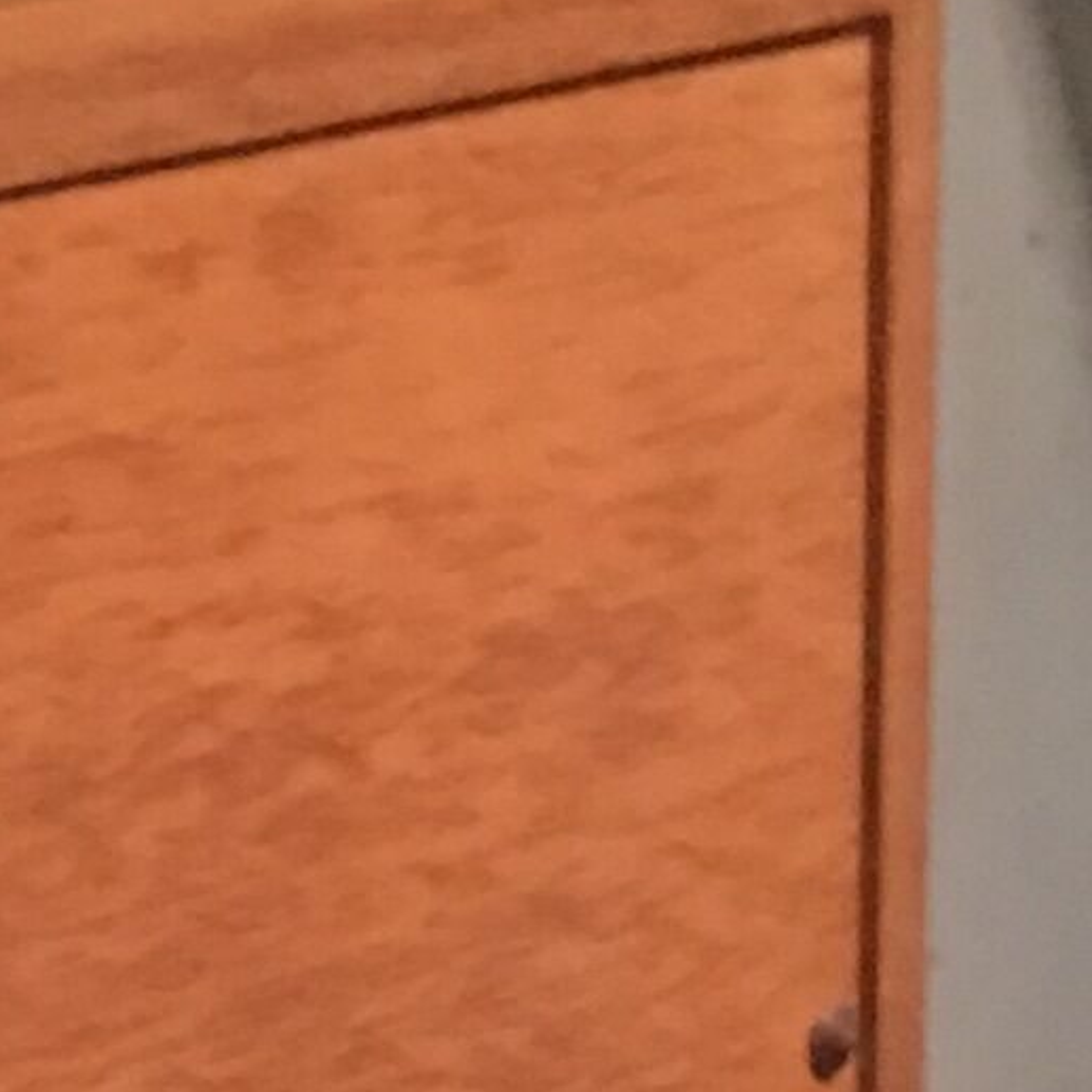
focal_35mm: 200
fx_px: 7138
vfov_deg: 8.4
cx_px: -1426
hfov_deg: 8.1
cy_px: 1907
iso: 125
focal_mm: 4.15
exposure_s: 1/4
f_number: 2.2
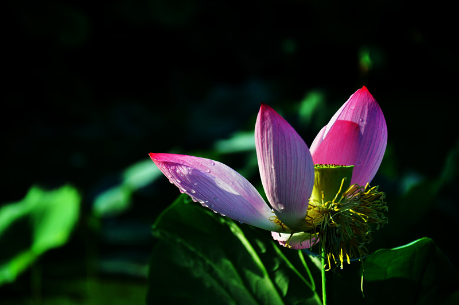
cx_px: 230
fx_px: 2005
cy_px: 152
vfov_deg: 8.7
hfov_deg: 13.1
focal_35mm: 158
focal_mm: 105
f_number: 5.6
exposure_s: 1/320
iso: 200
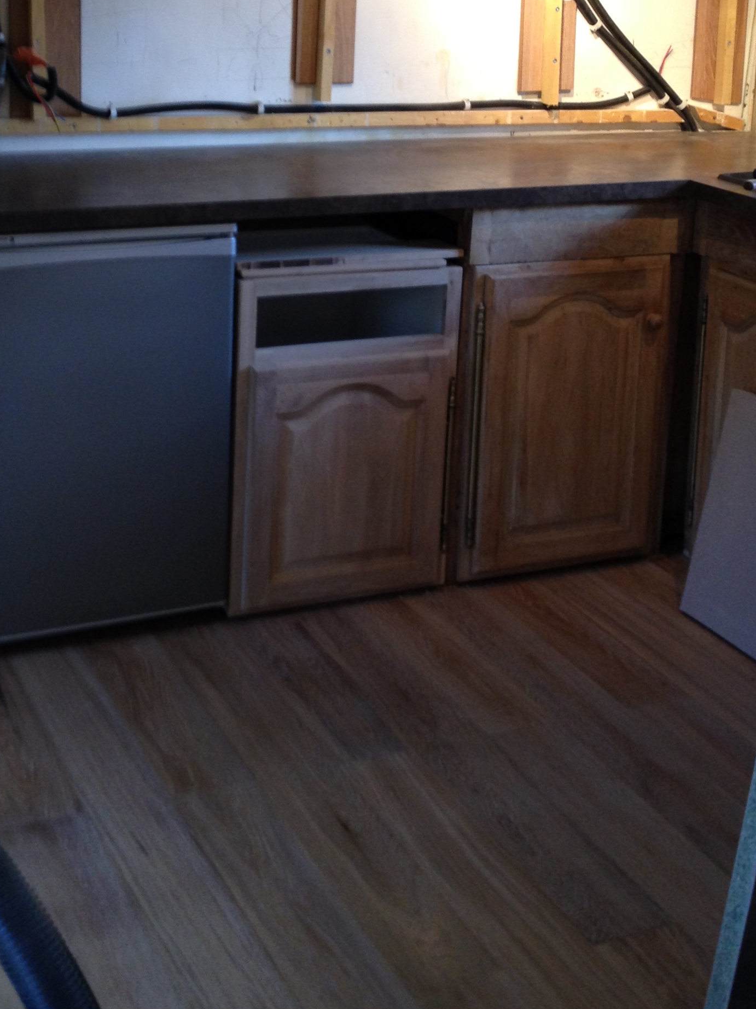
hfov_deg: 23.6
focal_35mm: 62
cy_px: 210
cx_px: 385
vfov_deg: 30.5
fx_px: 1806
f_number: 2.4
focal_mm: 4.28
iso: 80
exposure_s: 1/20
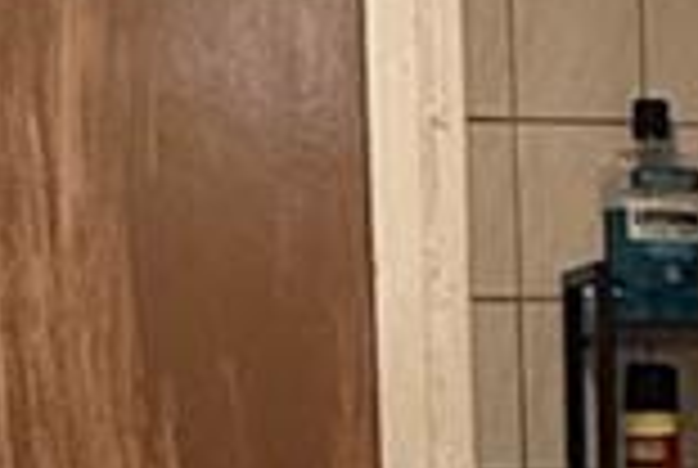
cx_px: 986
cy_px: 873
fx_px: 2797
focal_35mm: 144
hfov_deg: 13.5
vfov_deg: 9.1
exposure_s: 1/60
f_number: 2.2
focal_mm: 2.22
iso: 400
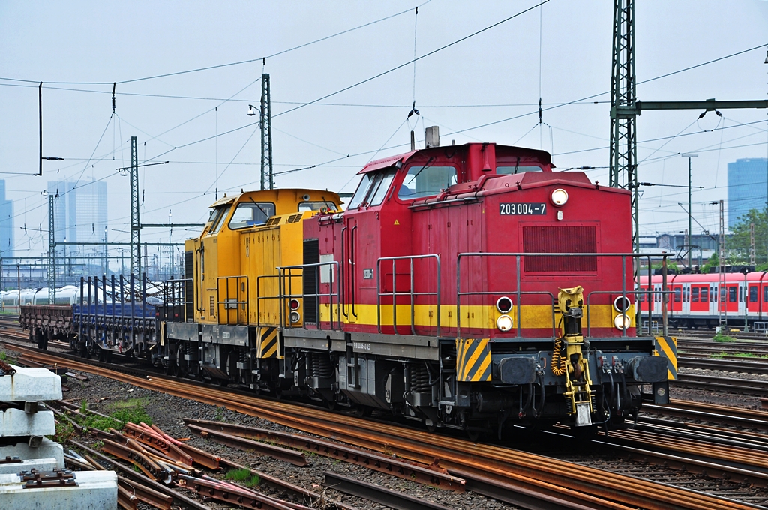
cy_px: 255
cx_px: 384
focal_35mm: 135
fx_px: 2876
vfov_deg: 10.1
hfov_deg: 15.2
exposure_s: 1/125
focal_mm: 90
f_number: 11
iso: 400
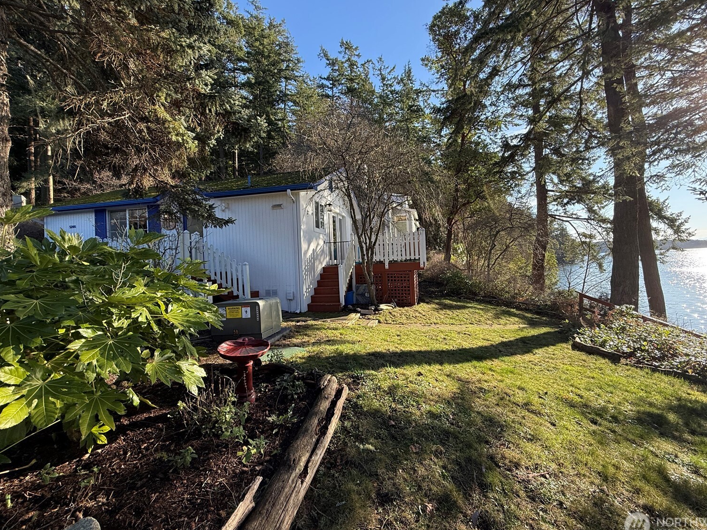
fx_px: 306
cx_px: 368
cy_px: 260
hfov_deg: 98.1
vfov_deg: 81.7
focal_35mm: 15
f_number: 2.2
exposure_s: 1/390
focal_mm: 2.22
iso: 64
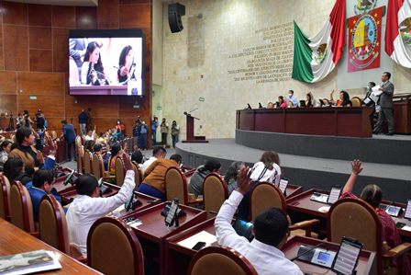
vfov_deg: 36.9
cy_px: 138
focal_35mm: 36
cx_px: 206
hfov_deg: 53.1
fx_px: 411
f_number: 6.3
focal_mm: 24
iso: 1600
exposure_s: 1/80
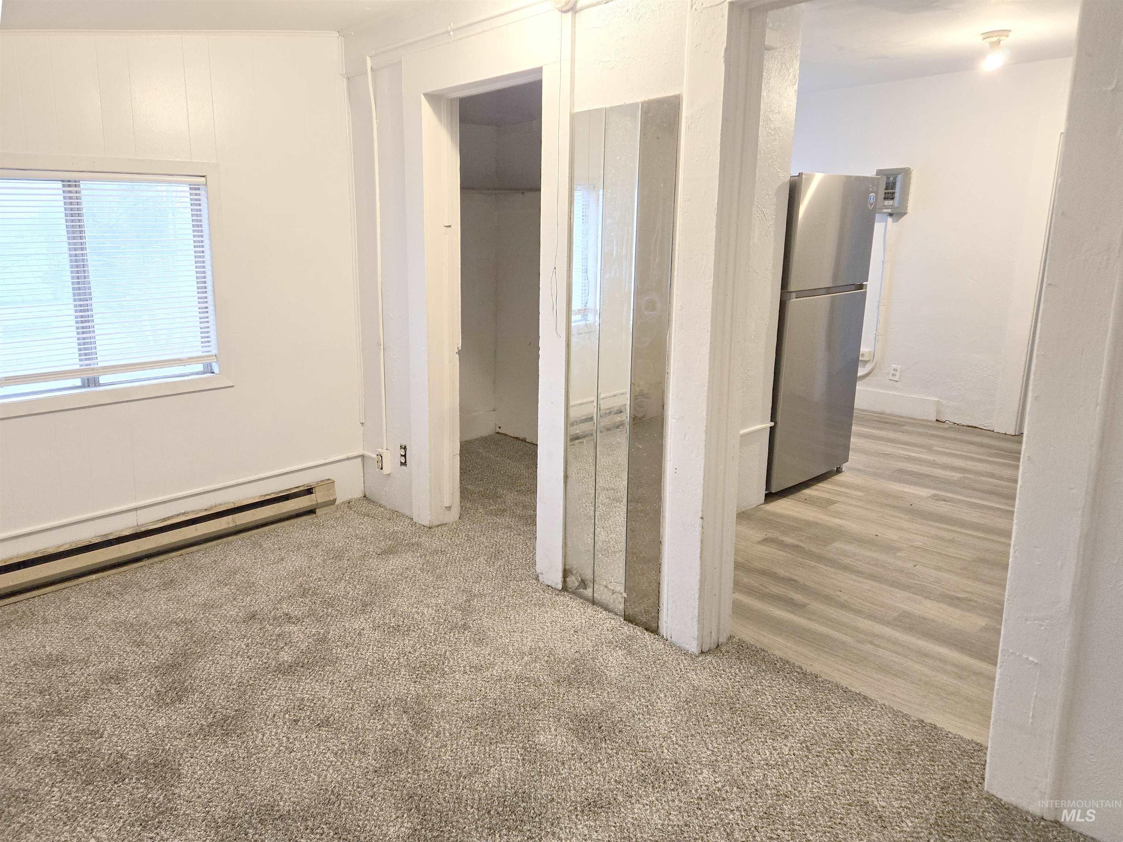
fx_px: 746
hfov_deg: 73.9
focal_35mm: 23
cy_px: 421
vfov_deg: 58.9
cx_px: 562
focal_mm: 5.4
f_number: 1.8
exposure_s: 1/120
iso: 250
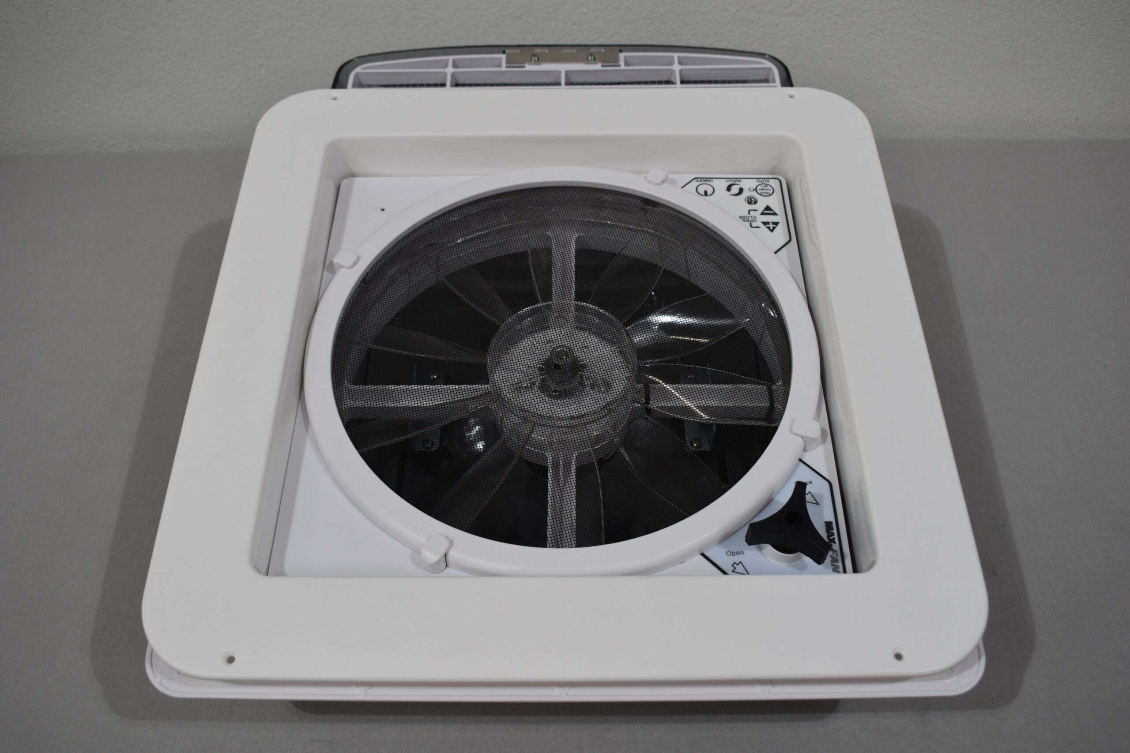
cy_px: 376
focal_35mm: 33
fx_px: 1036
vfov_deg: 40.0
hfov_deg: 57.2
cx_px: 565
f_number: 5.6
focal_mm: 22
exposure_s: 1/125
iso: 220
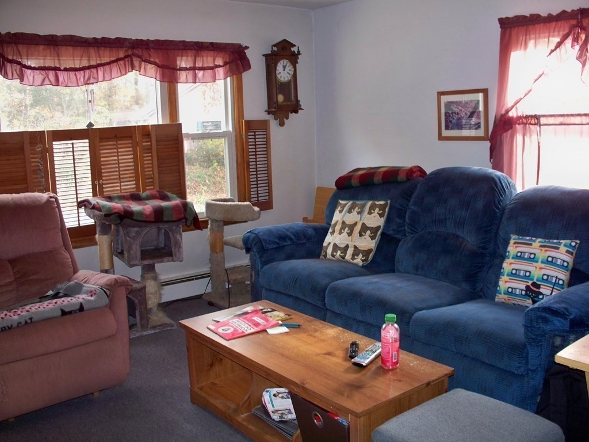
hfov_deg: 52.6
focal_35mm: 35
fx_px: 596
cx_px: 294
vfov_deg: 40.7
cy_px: 221
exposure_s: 1/30
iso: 200
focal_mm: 7.54
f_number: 2.8
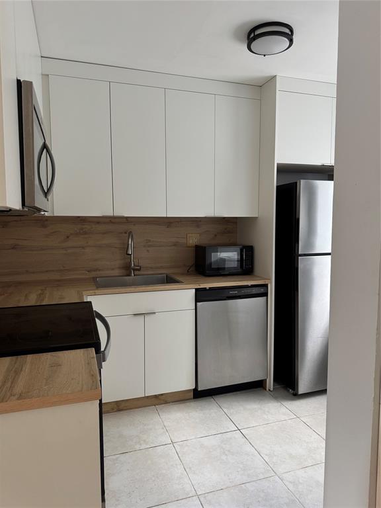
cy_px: 254
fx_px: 352
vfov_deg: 71.6
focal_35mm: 24
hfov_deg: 56.8
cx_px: 190
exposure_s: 1/60
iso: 200
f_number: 1.78
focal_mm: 6.76
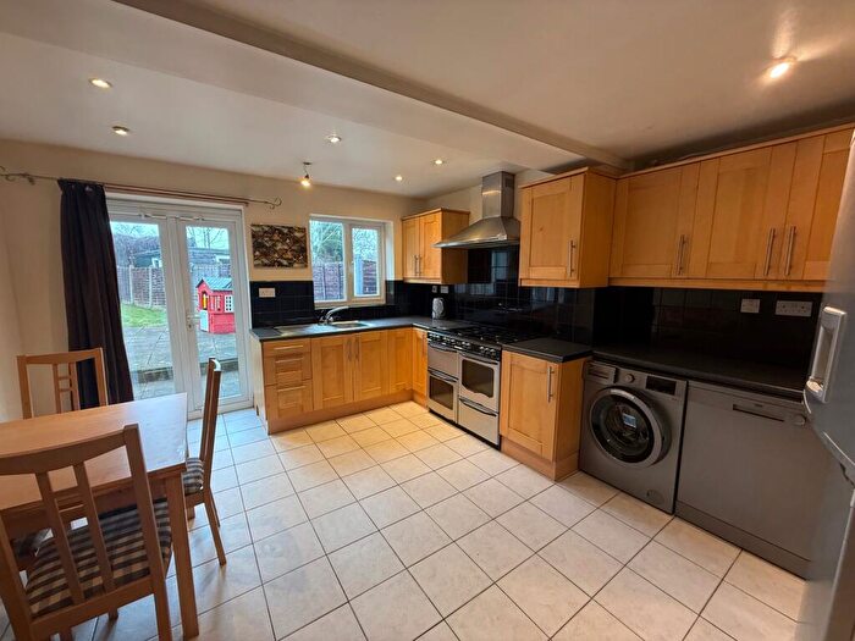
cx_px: 428
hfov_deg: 102.1
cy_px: 320
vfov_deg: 85.7
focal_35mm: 14
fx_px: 346
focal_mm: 2.22
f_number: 2.2
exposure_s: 1/50
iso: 200
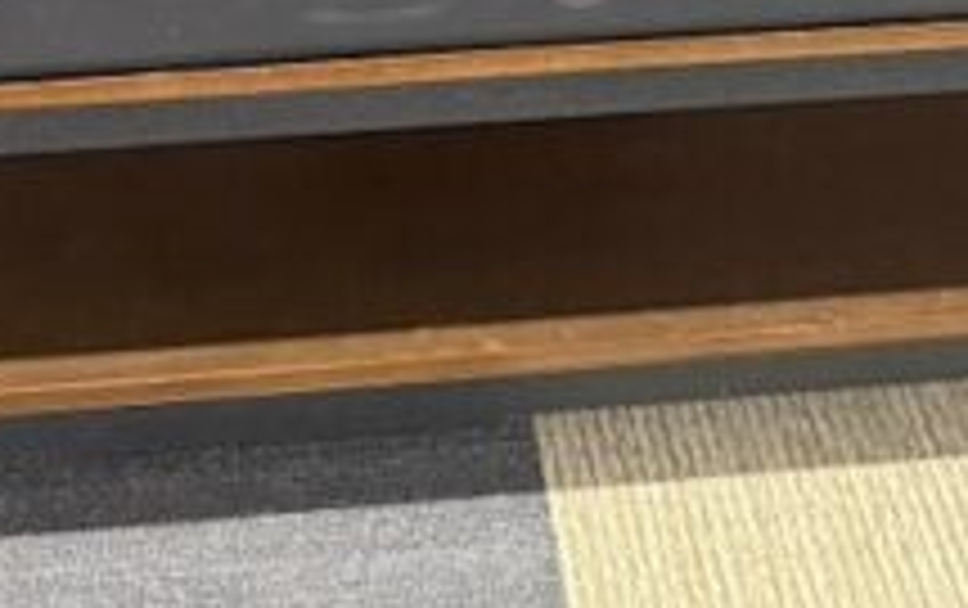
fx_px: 3196
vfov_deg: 9.4
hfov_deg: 17.2
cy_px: -964
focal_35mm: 121
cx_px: 545
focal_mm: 6.76
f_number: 1.78
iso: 500
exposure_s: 1/60
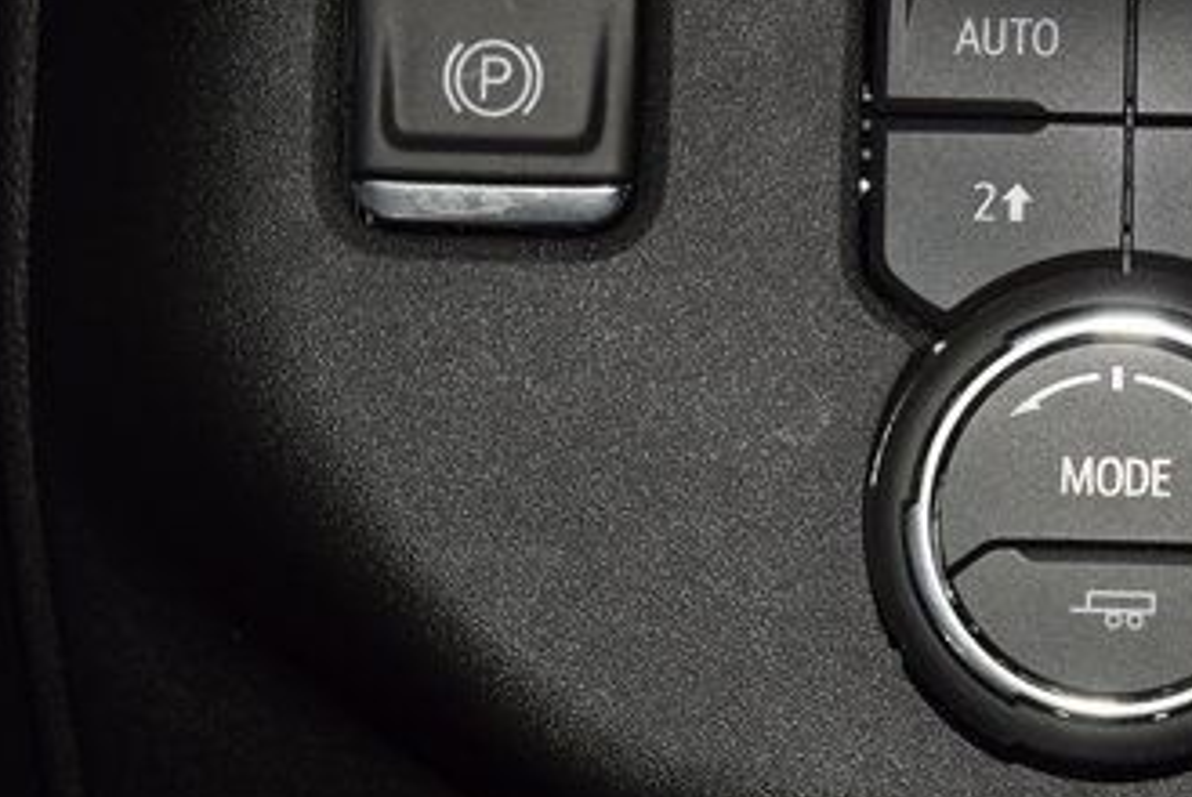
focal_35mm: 204
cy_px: 230
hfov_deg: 10.0
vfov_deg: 6.7
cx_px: 1127
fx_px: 6760
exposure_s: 1/125
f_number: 8
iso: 100
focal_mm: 70
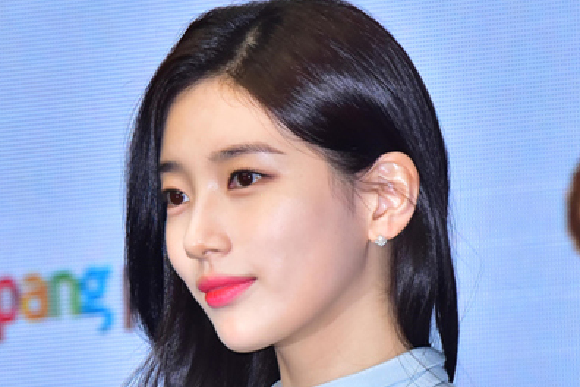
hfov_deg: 3.2
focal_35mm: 647
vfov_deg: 2.1
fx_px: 10423
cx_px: 154
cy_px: 292
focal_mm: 400
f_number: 9
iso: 1600
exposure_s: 1/250
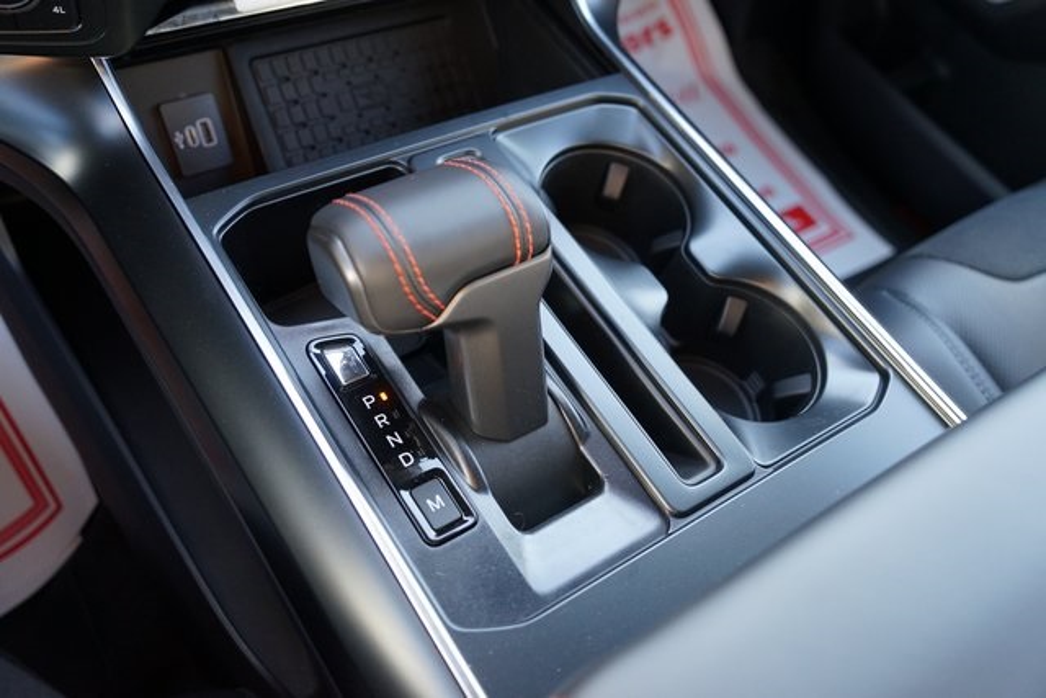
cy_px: 349
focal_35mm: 33
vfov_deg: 40.0
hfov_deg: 57.2
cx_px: 523
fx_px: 959
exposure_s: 1/160
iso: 1250
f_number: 4
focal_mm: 33
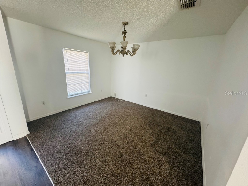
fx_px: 100
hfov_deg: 102.1
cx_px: 124
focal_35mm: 14
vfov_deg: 85.7
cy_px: 93
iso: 320
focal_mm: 2.22
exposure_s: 1/74
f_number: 2.2
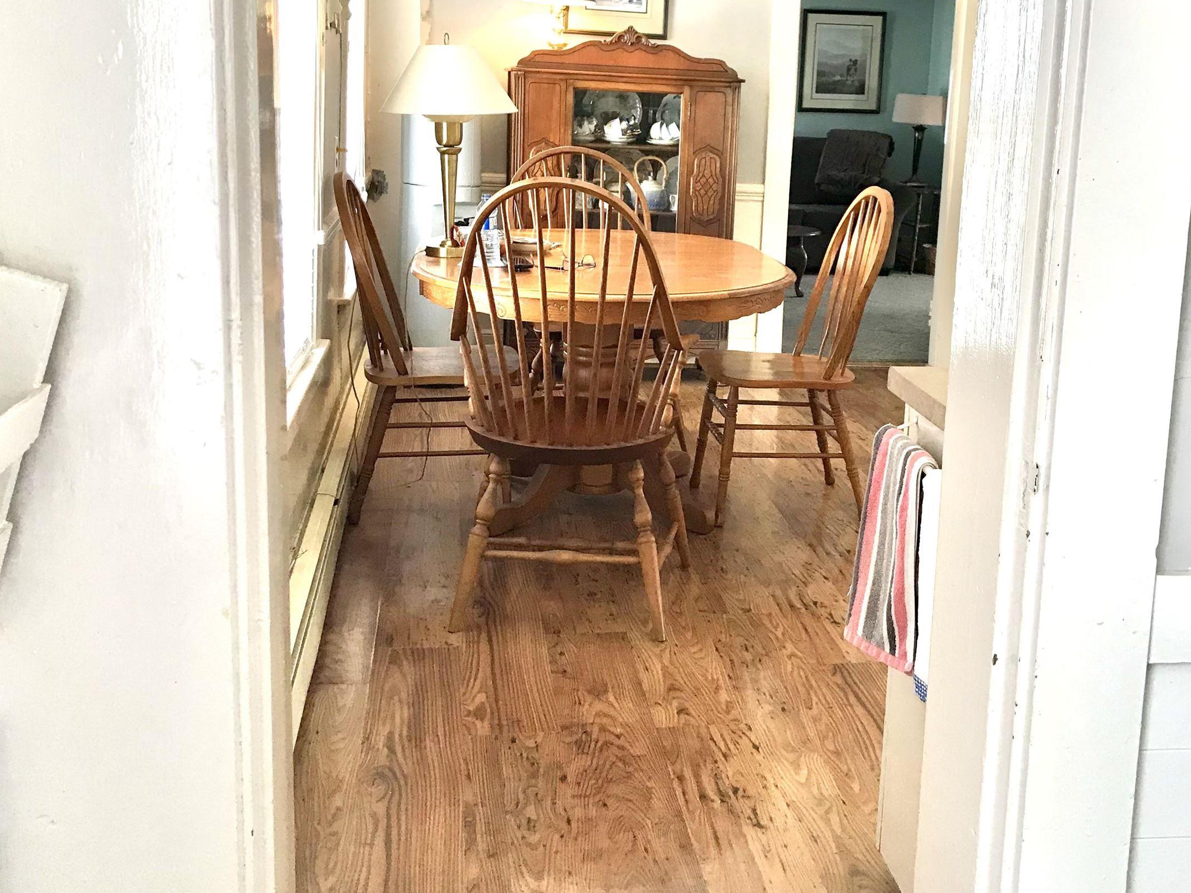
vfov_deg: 35.8
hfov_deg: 46.6
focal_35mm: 40
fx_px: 1376
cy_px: 359
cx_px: 693
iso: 25
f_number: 1.8
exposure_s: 1/30
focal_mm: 3.99
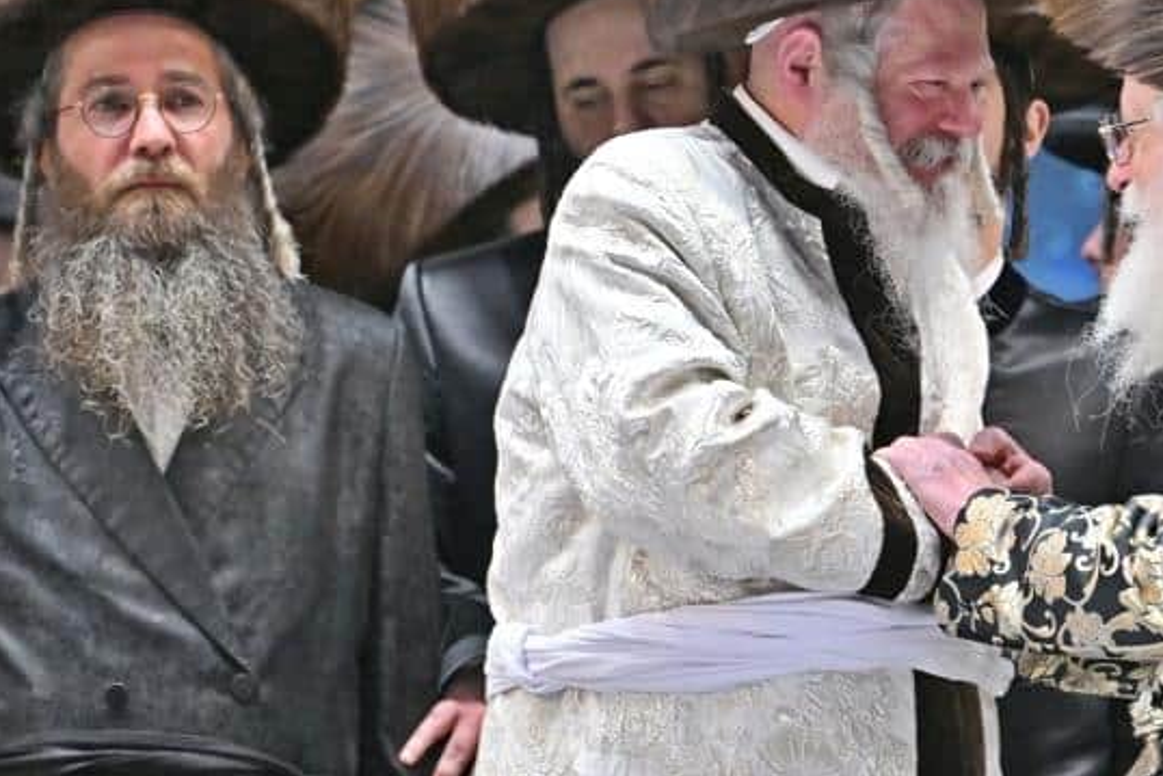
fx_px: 15671
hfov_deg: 4.2
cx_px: 1064
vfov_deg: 2.8
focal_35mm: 485
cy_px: 237
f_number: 2.8
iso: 500
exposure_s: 1/640
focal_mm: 170
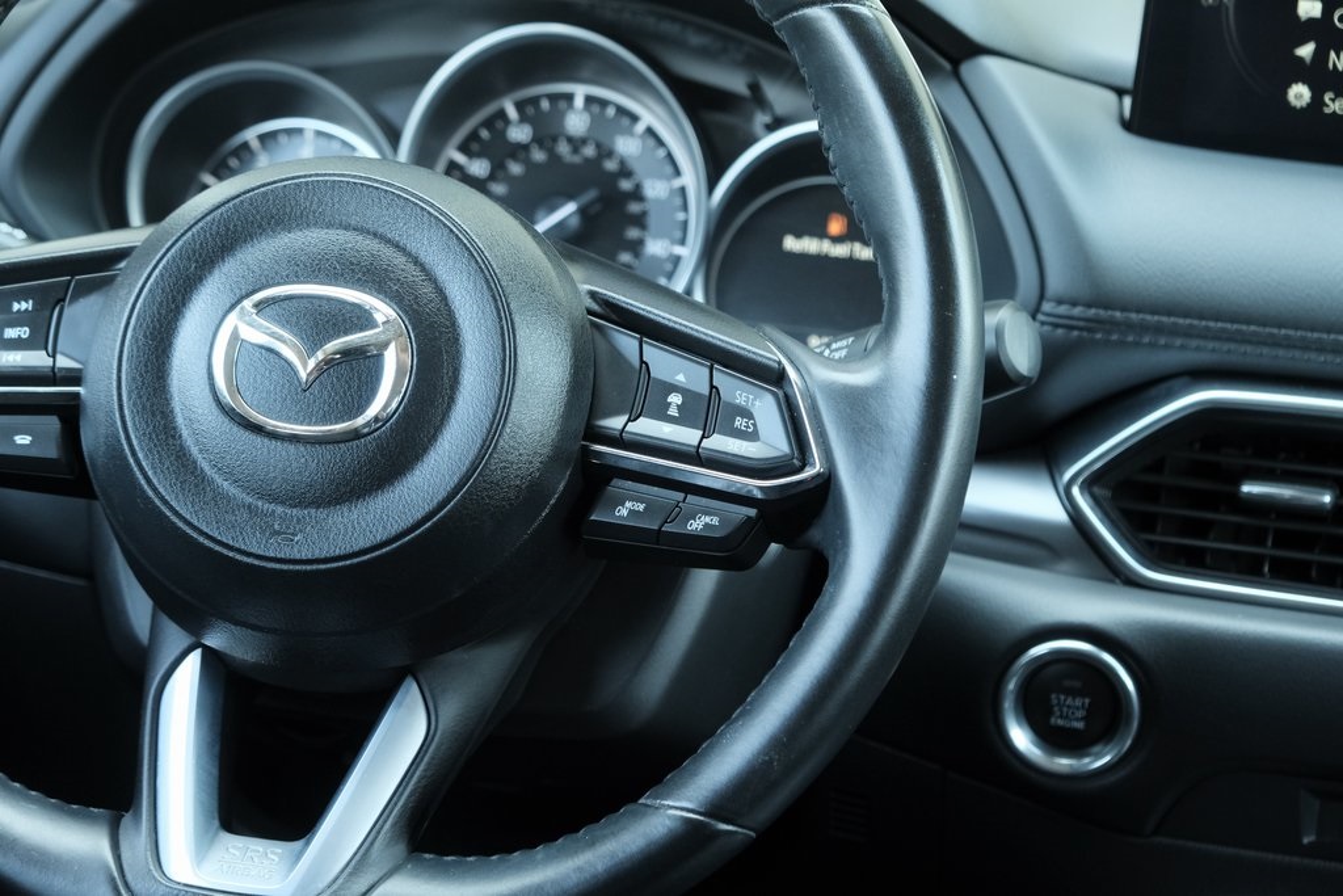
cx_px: 672
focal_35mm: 76
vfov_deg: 18.0
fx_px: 2835
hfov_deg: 26.6
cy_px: 448
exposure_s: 1/125
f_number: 5
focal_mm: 50.5
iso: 2500
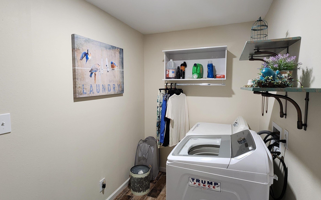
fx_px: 157
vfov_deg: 65.0
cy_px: 96
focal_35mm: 18
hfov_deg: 91.1
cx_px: 156
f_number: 2.2
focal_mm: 2.2
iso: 320
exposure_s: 1/40
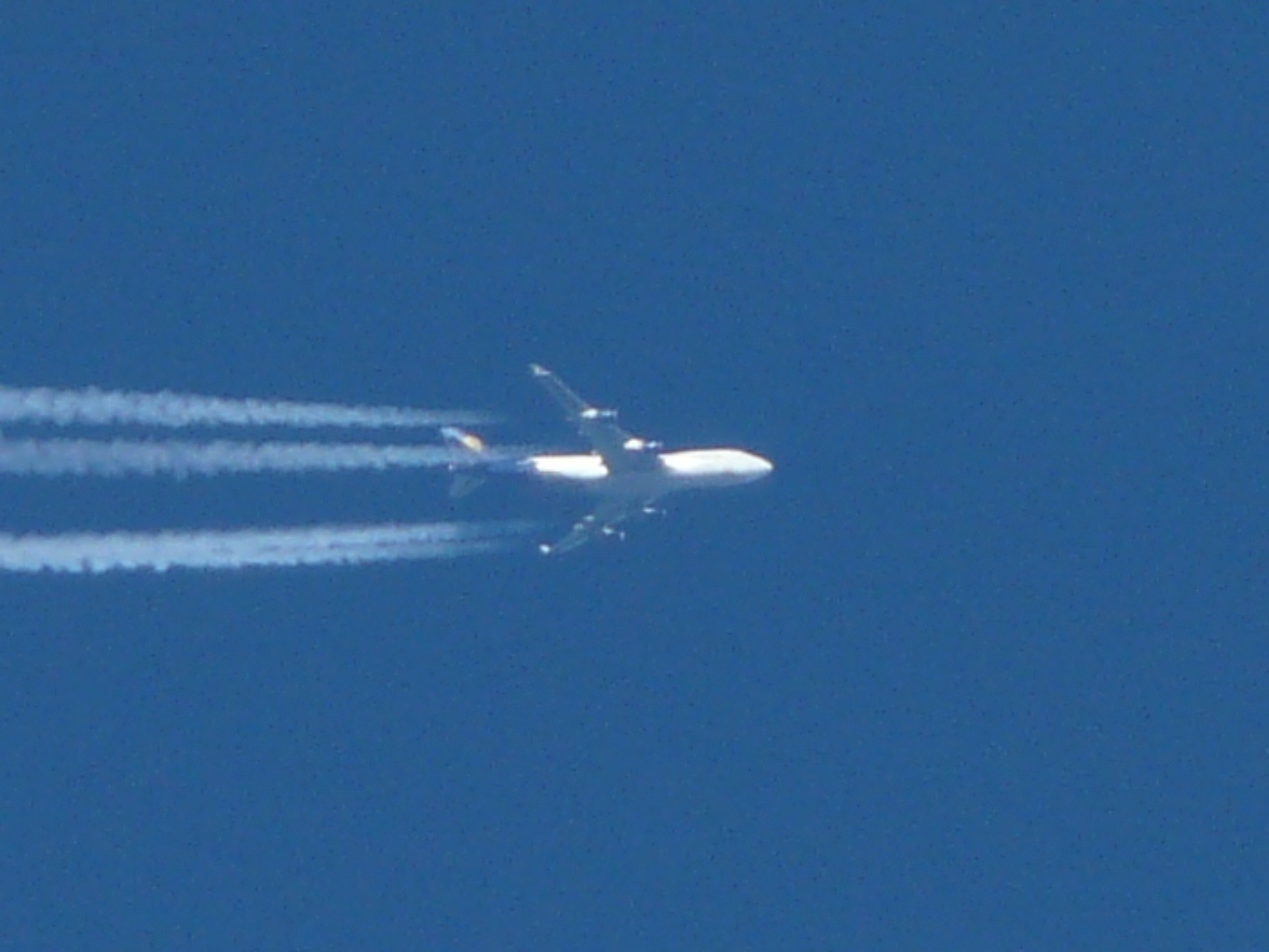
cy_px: 476
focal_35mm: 504
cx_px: 634
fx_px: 18476
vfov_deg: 3.0
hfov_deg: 3.9
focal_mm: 82.8
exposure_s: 1/500
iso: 100
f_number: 6.3
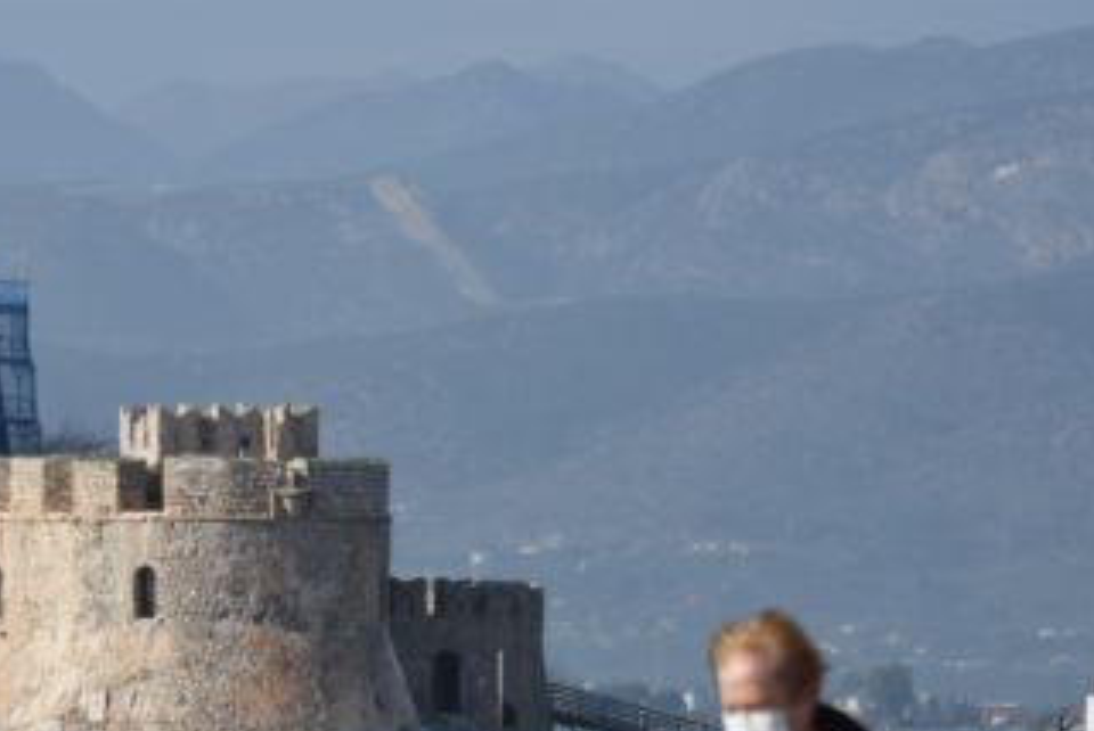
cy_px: 722
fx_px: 14600
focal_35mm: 480
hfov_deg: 4.3
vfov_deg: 2.9
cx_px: 284
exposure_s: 1/1000
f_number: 5.6
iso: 160
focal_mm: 160
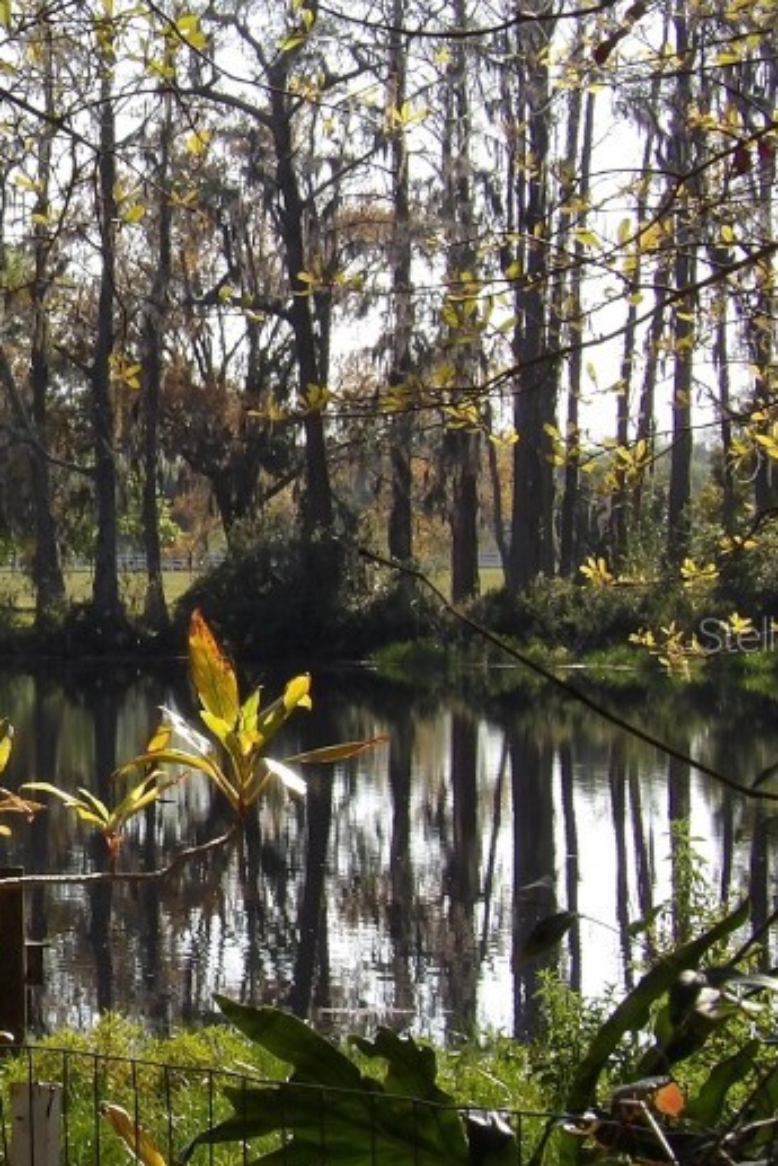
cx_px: -244
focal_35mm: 175
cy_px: 634
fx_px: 5669
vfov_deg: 11.7
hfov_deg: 7.8
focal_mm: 15.3
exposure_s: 1/172
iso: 100
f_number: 7.2
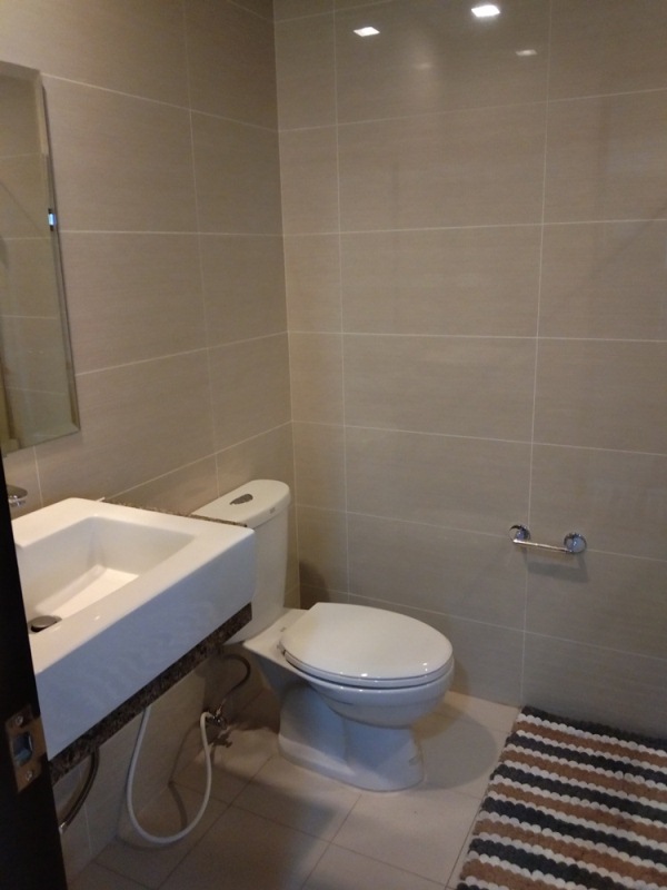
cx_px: 334
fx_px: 796
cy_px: 445
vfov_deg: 58.4
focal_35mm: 31
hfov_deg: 45.4
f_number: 2.2
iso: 400
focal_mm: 3.69
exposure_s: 1/14.3
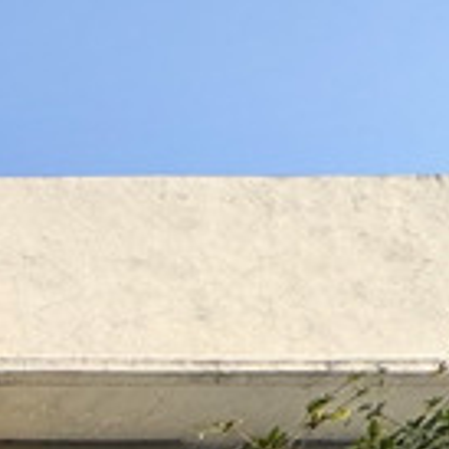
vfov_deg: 12.5
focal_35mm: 91
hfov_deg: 12.0
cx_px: -823
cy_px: 1206
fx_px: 1335
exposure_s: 1/451
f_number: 2.2
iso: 40
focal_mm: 2.22
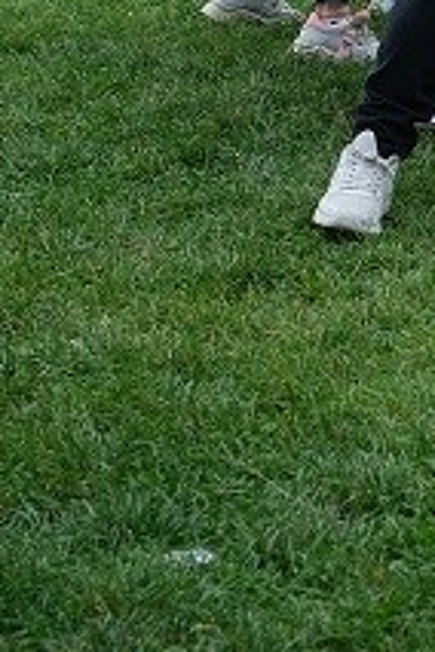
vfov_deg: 11.1
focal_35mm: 183
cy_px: -18
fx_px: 3317
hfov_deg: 6.9
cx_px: 1167
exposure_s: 1/600
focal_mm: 33
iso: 320
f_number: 4.5
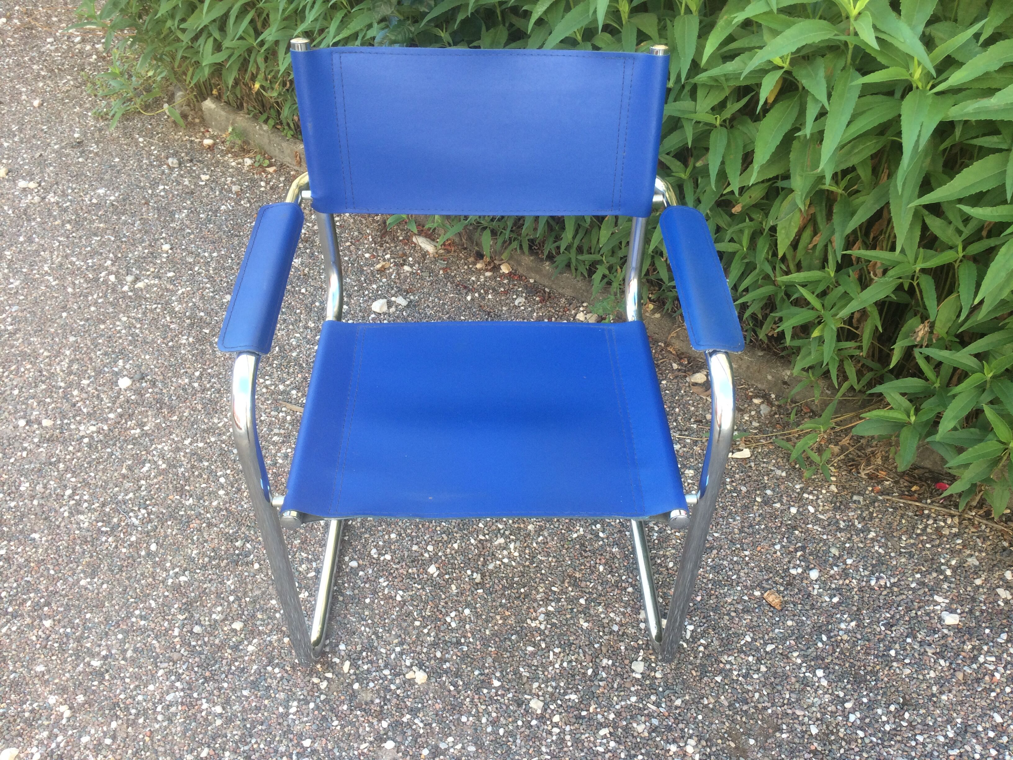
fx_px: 849
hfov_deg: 61.7
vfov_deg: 48.2
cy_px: 380
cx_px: 506
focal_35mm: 29
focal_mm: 4.15
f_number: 2.2
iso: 40
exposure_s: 1/100
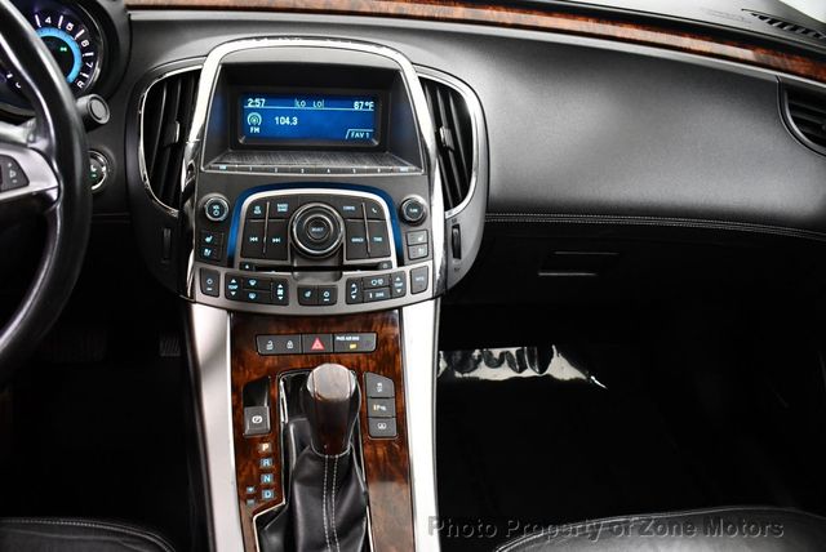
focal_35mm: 36
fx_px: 827
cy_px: 276
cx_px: 413
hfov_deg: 53.1
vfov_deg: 36.9
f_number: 3.5
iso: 3200
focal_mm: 18
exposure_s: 1/60
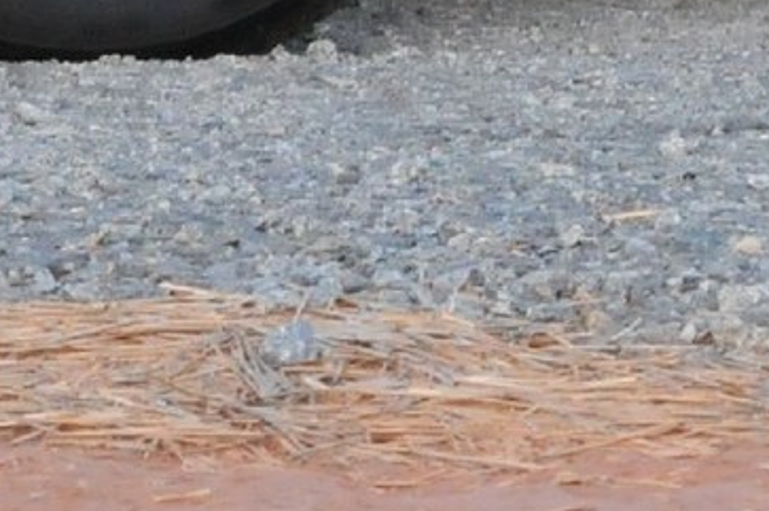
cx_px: 625
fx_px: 18718
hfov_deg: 2.4
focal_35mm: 877
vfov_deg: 1.6
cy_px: -1144
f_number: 6.3
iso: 2000
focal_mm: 85
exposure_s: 1/250
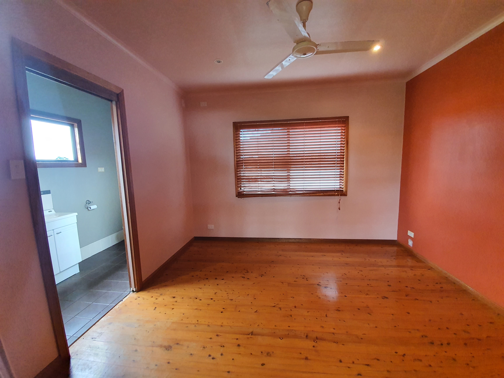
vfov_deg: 89.9
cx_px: 252
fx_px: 189
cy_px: 189
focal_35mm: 13
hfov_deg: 106.2
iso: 400
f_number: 2.2
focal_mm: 1.8
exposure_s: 1/50
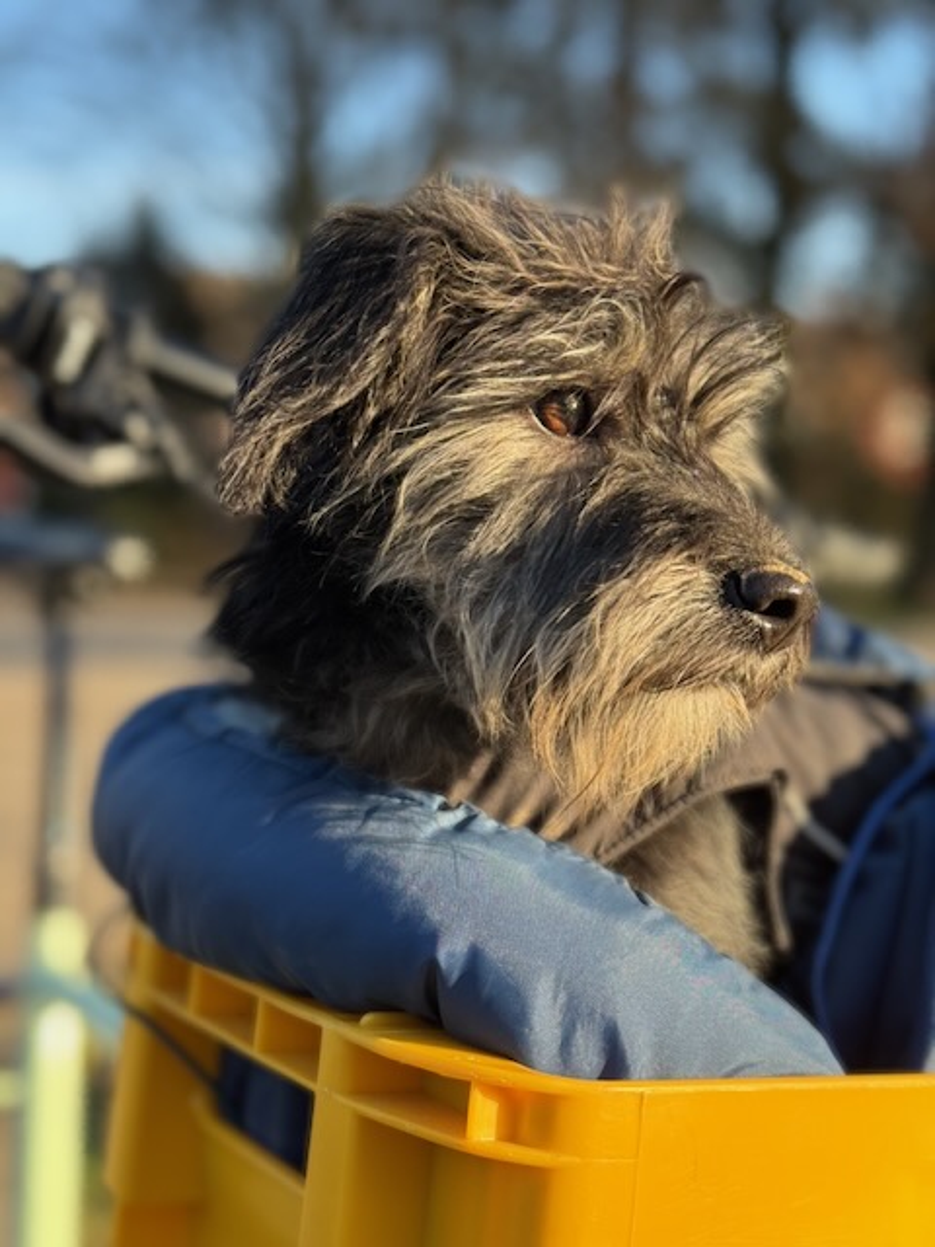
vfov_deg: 39.7
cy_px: 624
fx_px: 1729
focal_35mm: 48
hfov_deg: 30.3
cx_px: 468
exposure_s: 1/477
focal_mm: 6.76
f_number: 1.78
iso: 64
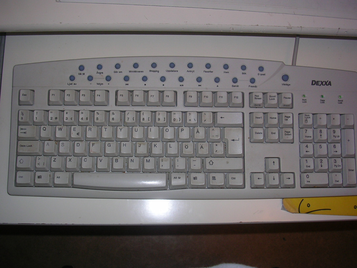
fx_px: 392
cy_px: 134
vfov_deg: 37.7
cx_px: 178
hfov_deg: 49.0
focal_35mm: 38
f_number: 2.8
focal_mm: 5.8
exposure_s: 1/60.1
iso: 50
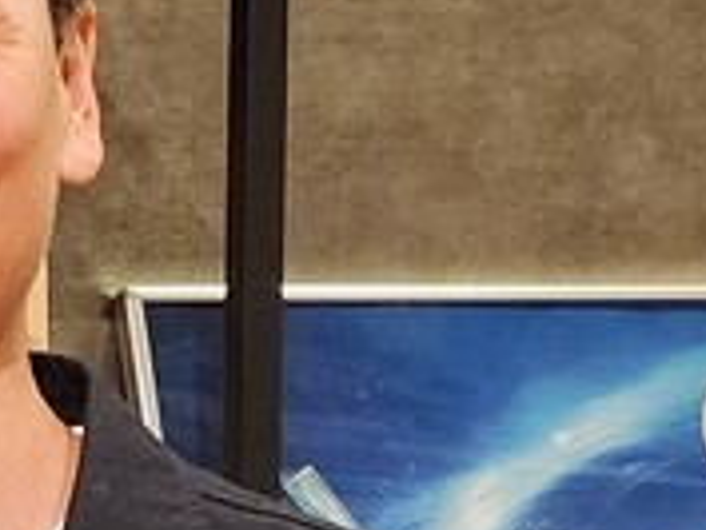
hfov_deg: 9.3
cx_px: -1436
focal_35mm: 166
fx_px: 3388
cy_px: 331
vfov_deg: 9.0
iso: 1000
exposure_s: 1/120
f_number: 1.8
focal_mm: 5.4
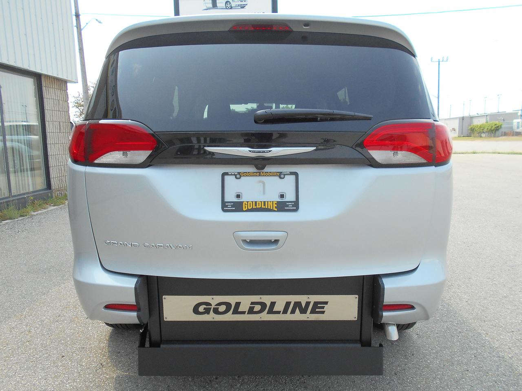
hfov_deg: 67.3
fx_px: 392
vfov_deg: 53.1
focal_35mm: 26
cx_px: 261
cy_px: 196
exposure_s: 1/400
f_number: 3.2
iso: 80
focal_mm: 4.6
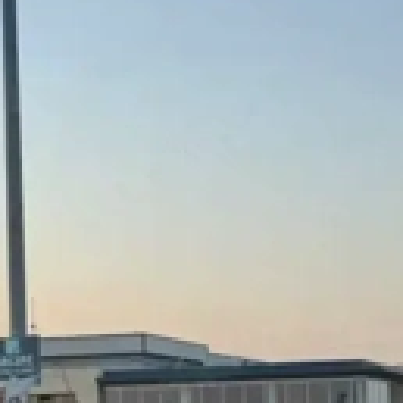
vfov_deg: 13.0
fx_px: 1739
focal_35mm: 132
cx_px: 231
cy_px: 440
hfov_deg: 13.2
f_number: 1.78
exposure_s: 1/132
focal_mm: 6.76
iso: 50
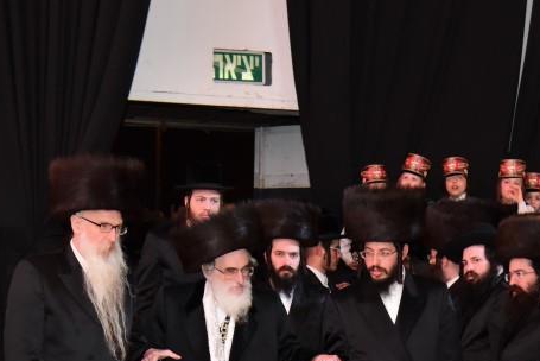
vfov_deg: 13.6
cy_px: 385
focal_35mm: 99
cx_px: 291
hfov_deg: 20.6
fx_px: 1486
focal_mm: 44
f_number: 4
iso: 1600
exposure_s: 1/250
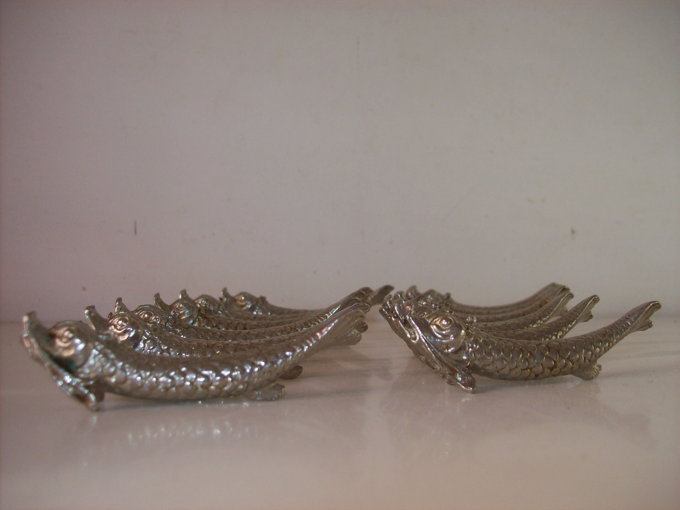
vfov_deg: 39.6
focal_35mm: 36
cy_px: 255
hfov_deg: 51.4
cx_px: 340
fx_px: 707
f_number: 2.7
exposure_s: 1/64
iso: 80
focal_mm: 6
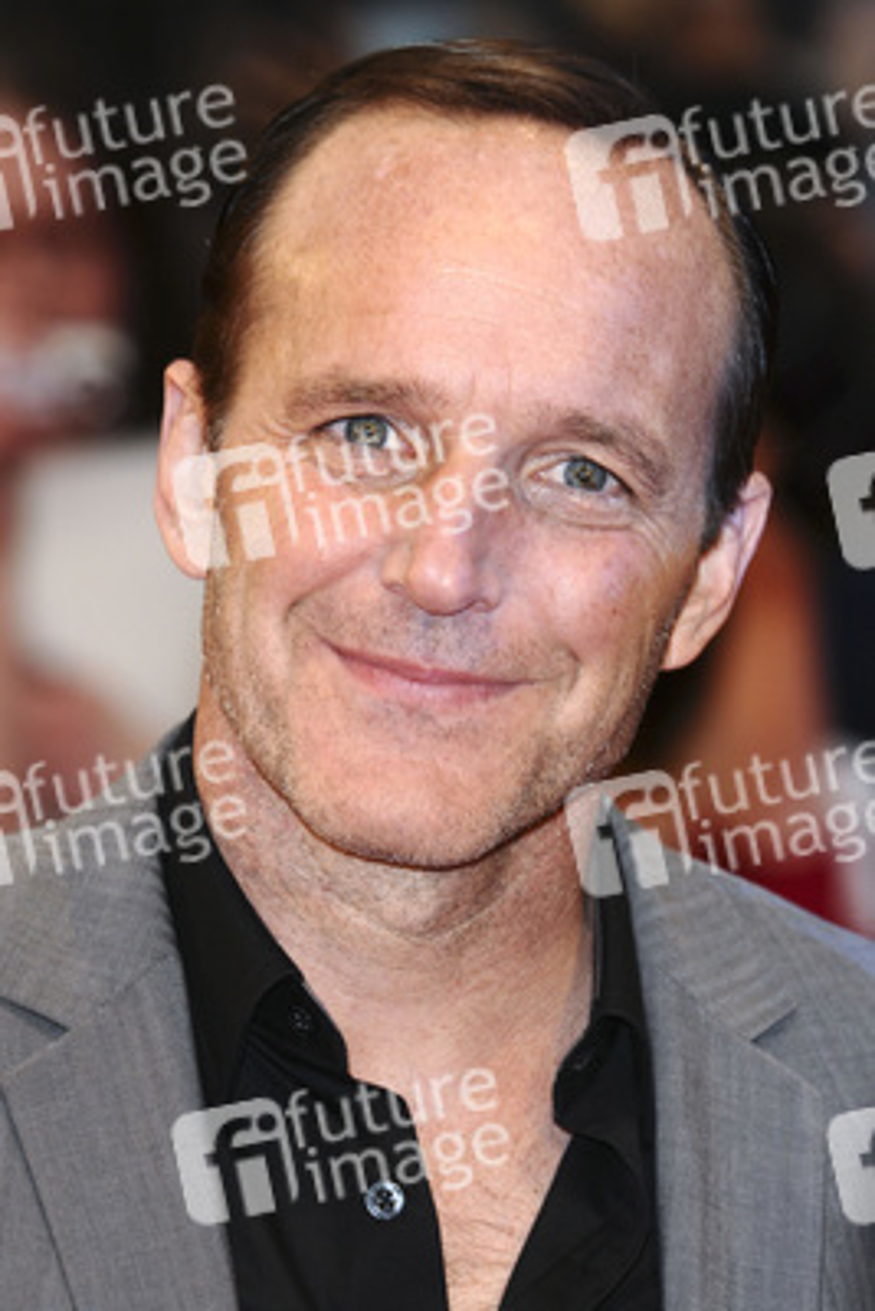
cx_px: 438
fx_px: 7103
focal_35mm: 195
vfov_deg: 10.5
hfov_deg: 7.0
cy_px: 656
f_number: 4.5
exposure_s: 1/200
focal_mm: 130
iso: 320
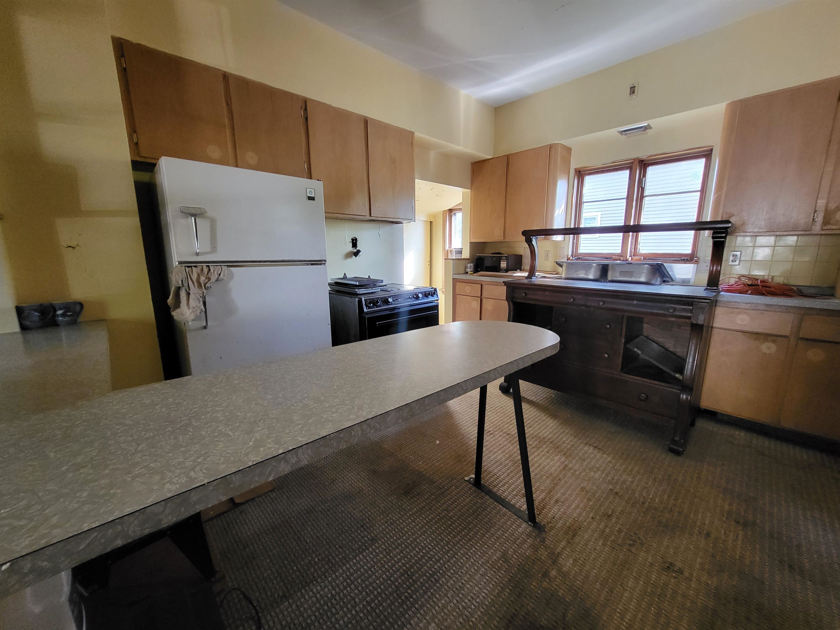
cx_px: 420
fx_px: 315
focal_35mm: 13
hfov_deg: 106.2
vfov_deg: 89.9
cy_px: 315
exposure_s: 1/30
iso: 320
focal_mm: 1.74
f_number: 2.2
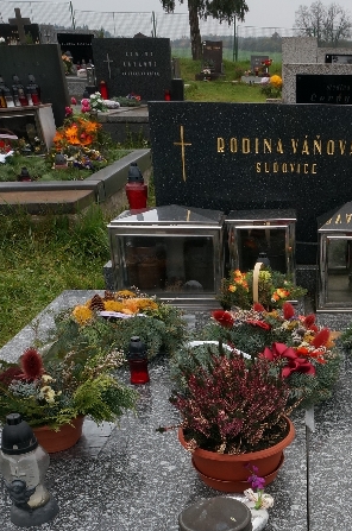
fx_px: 634
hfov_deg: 30.1
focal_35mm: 43
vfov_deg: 42.5
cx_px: 295
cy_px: 459
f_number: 18
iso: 400
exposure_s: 1/60
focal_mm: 16
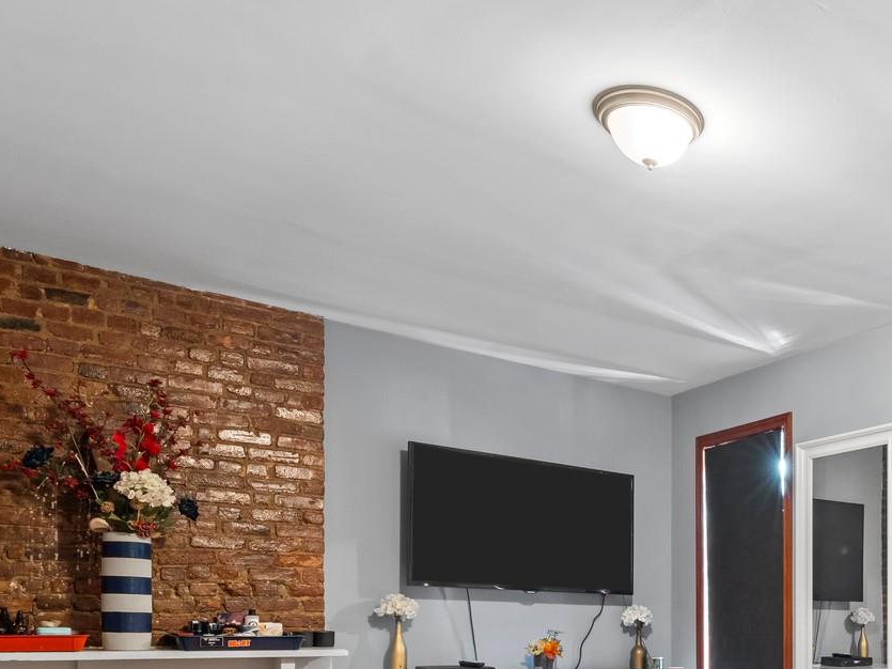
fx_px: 850
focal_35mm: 33
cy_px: 686
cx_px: 885
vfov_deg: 37.8
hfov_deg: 46.6
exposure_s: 2
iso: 800
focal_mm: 14
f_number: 10
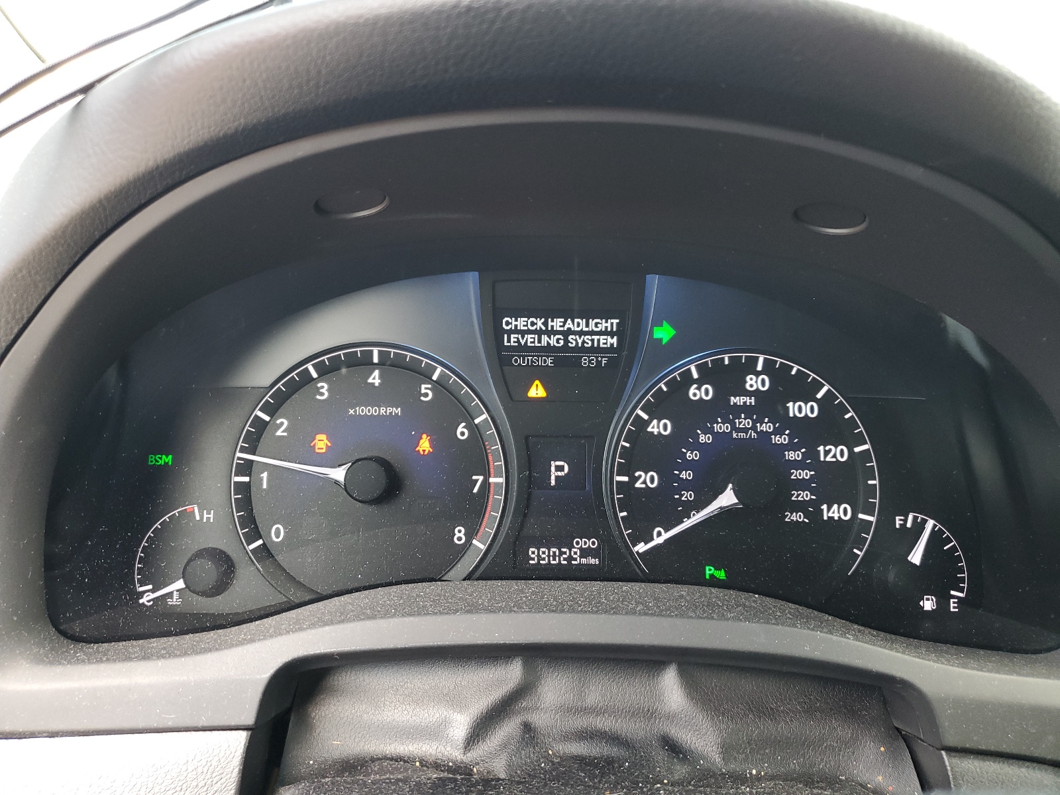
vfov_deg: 53.1
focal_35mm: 26
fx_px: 796
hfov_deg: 67.3
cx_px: 530
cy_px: 398
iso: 86
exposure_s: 1/60.2
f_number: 1.5
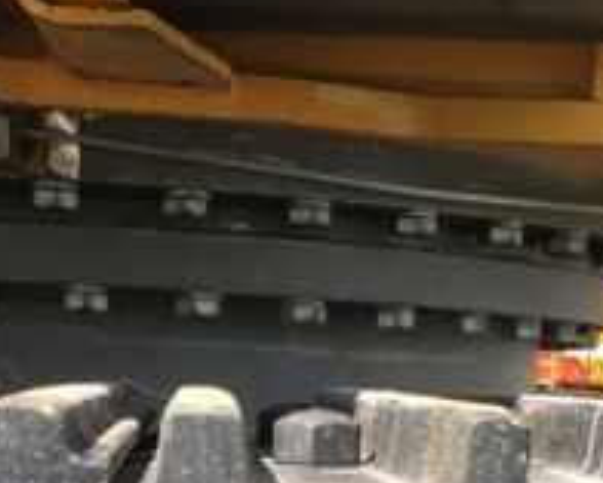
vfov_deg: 13.8
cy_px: 597
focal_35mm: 108
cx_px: 248
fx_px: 1928
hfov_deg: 17.8
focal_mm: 4.15
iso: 25
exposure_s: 1/306
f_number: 2.2
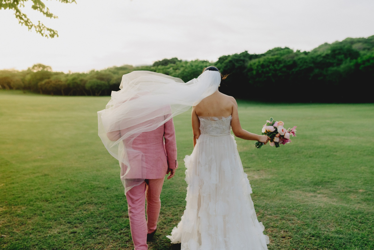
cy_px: 125
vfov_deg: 37.9
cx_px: 187
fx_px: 364
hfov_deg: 54.4
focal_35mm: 35
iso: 1250
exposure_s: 1/160
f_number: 2.5
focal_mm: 35
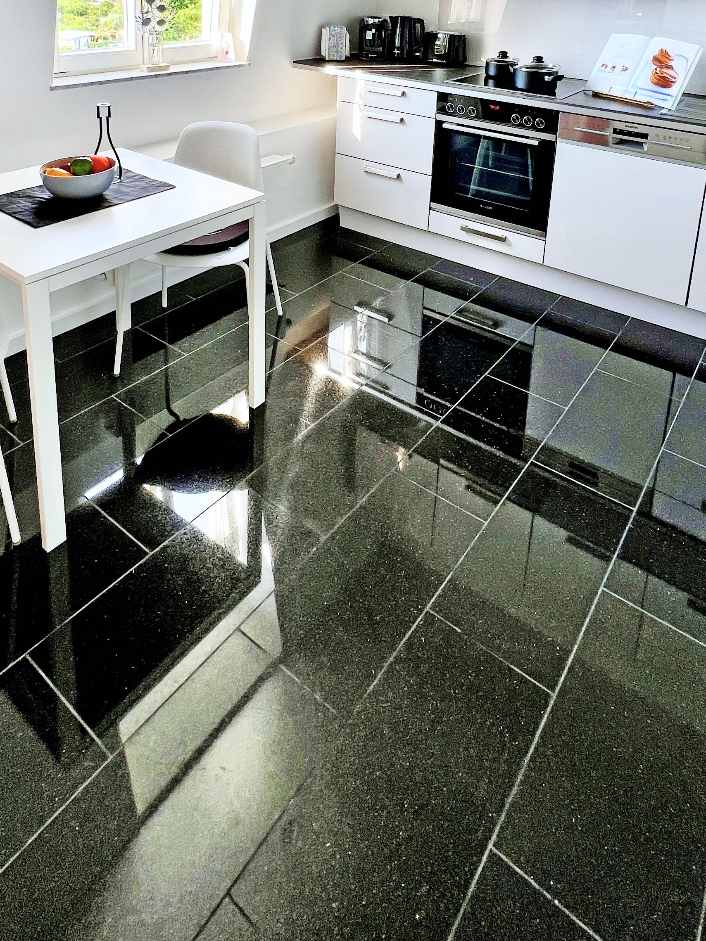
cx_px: 368
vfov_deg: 63.5
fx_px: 626
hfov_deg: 58.9
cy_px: 119
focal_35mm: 23
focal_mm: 1.57
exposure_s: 1/99
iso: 40
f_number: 1.8
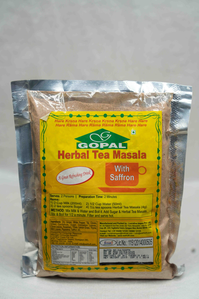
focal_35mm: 97
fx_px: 804
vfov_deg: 21.0
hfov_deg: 14.1
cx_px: 100
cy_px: 150
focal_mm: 97
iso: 200
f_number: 5.6
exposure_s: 1/60
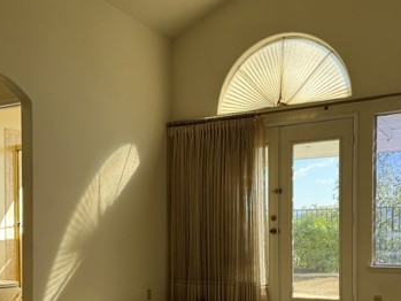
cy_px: 240
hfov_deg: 42.9
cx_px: 223
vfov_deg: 32.0
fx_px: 510
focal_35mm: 44
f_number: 1.78
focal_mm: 6.76
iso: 100
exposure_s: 1/321
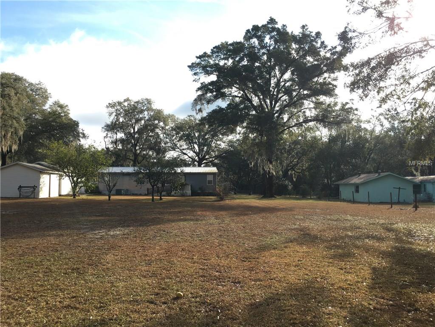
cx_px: 218
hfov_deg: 61.7
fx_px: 364
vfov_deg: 48.2
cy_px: 164
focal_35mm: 29
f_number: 2.2
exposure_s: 1/591
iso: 25
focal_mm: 4.15
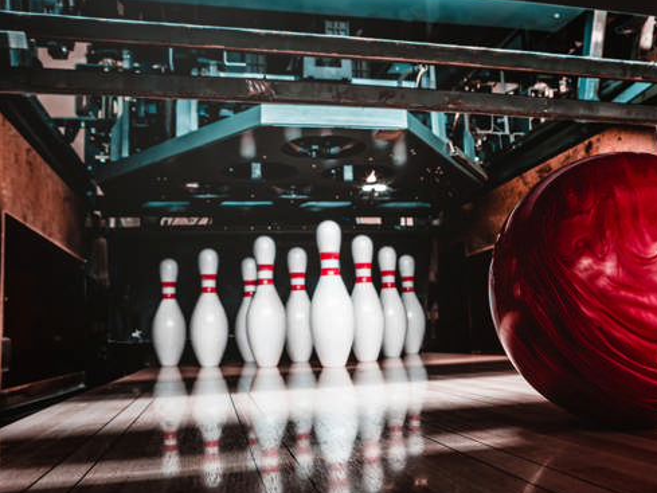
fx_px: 645
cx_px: 407
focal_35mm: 34
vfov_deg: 41.8
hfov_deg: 53.4
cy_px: 271
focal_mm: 27
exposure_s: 2
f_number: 11
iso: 100
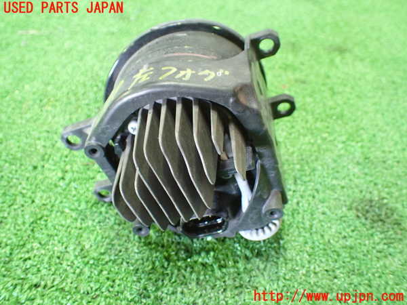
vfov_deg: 46.8
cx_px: 204
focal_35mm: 30
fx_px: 353
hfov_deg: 60.0
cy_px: 152
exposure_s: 1/30
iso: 800
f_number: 2.3
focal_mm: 5.4
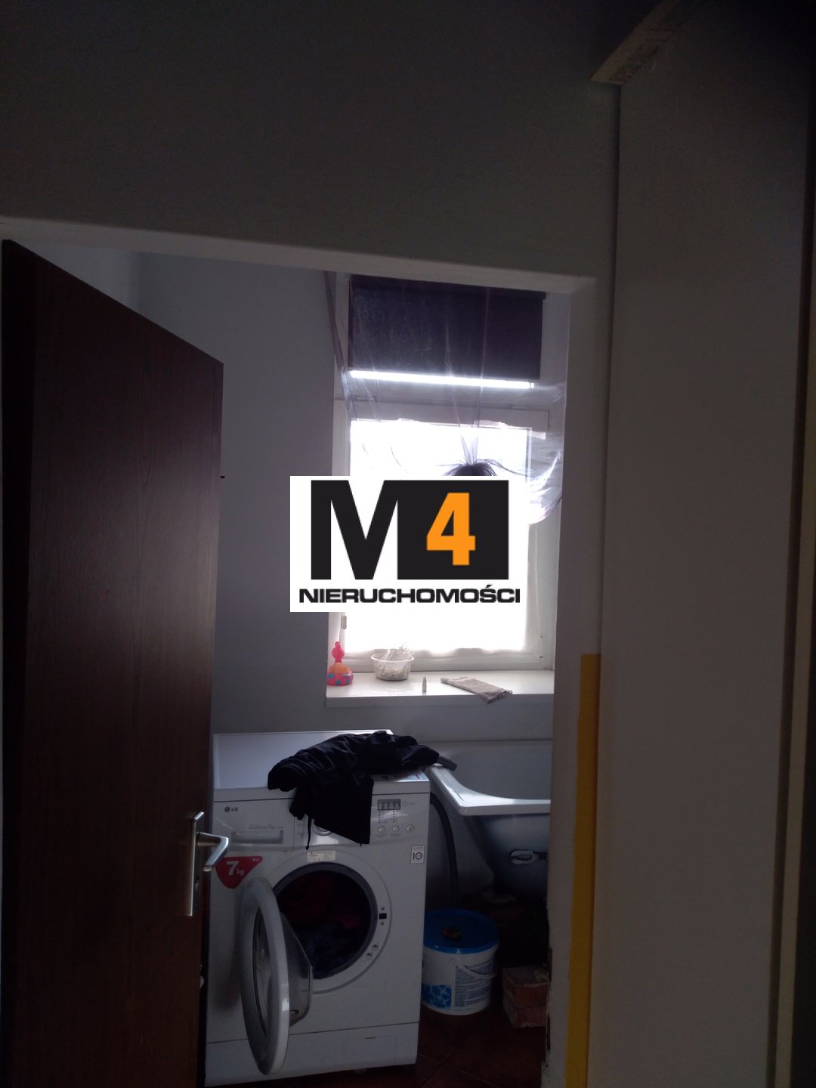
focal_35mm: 26
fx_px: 817
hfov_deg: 53.1
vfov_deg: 67.3
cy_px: 544
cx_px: 408
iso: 120
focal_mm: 3.54
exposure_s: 1/100
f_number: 2
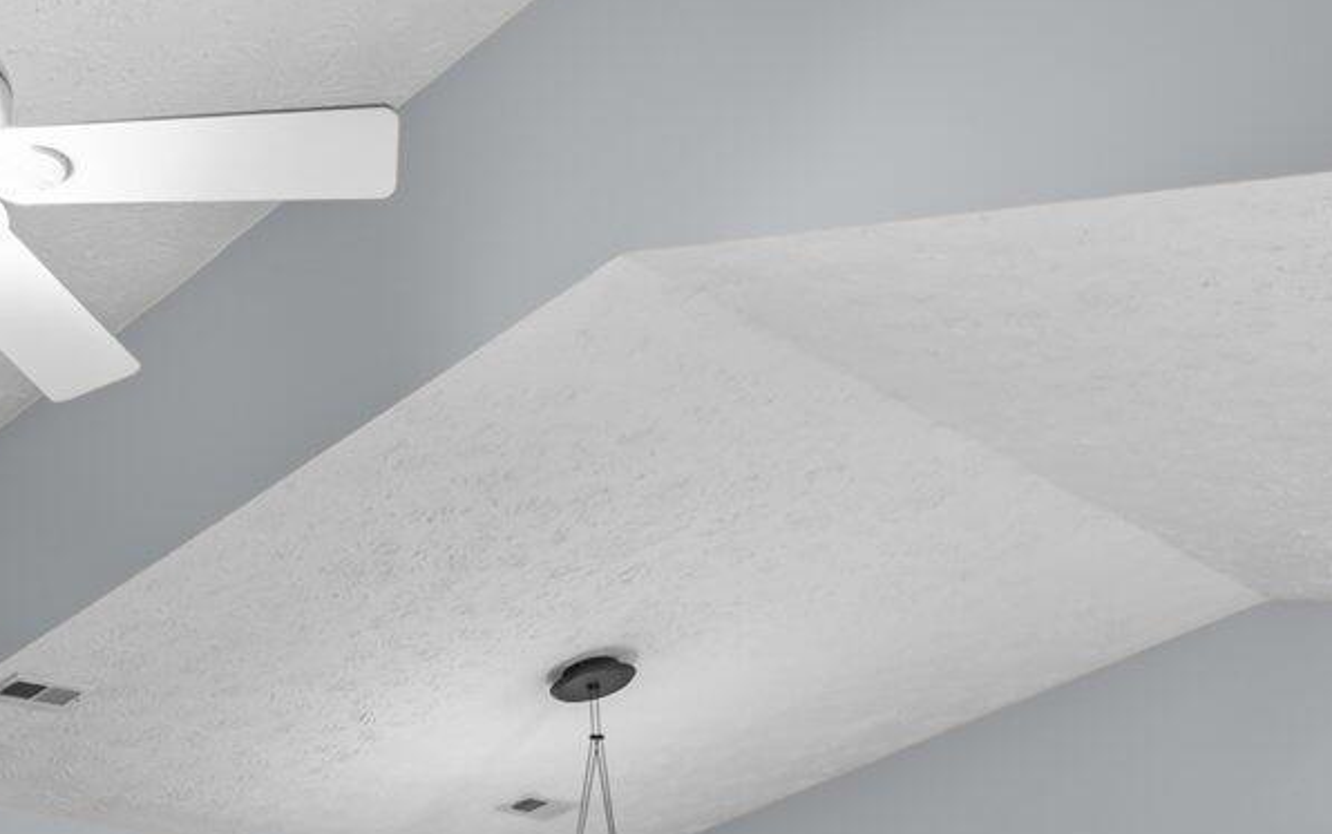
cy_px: 1177
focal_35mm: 56
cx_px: -107
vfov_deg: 20.5
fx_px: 2034
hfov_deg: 32.3
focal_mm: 16
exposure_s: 1/1.67
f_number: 4
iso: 400
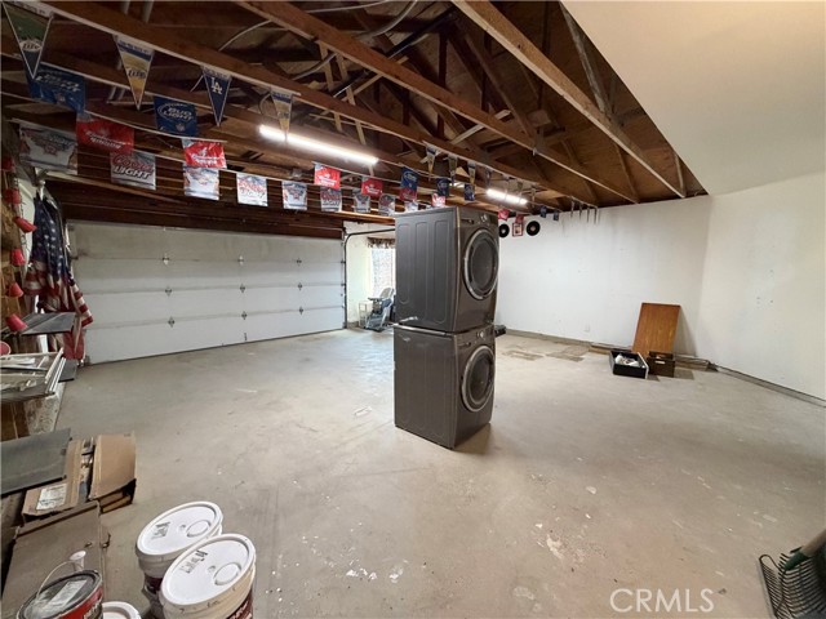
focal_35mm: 14
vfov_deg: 85.7
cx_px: 413
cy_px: 310
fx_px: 334
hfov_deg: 102.1
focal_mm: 2.22
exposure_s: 1/60
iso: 400
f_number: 2.2
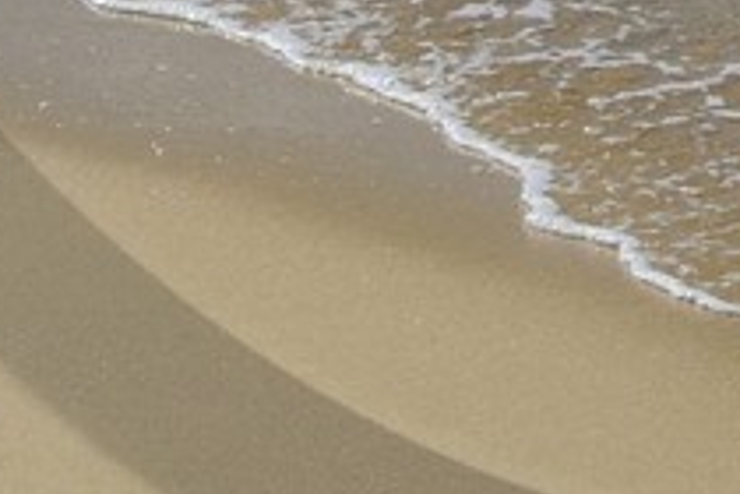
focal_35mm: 183
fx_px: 3761
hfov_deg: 11.0
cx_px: 962
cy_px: -734
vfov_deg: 7.0
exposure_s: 1/160
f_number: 18
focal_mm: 24
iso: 200
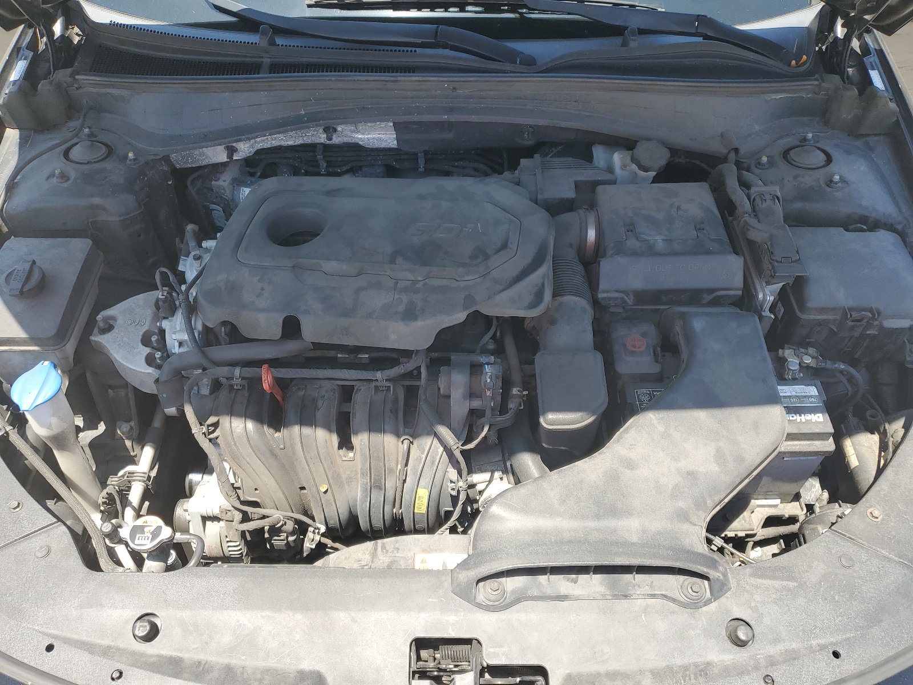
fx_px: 686
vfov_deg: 53.1
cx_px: 456
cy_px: 342
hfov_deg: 67.3
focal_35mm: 26
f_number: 1.5
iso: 50
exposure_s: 1/769
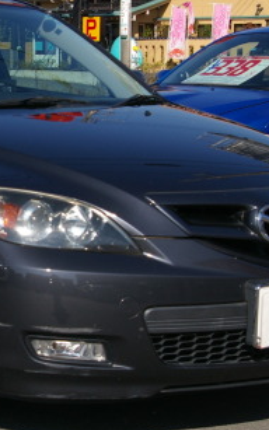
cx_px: -32
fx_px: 1232
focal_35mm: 105
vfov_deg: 19.8
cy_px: 172
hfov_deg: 12.2
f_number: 8
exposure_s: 1/350
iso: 200
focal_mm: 33
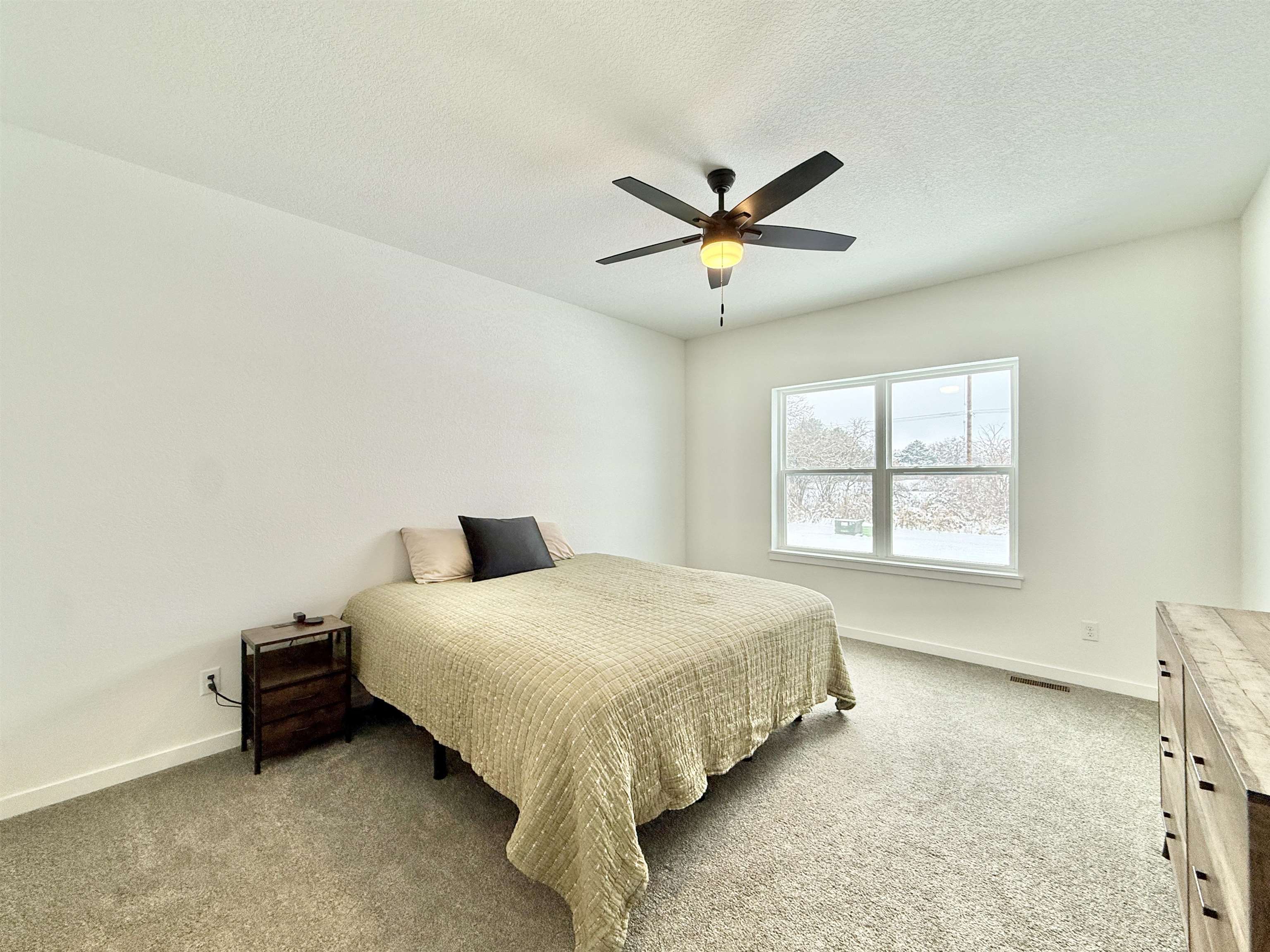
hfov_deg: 102.1
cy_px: 476
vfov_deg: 85.7
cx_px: 635
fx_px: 514
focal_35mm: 14
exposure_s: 1/151
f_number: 2.2
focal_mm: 2.22
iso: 64
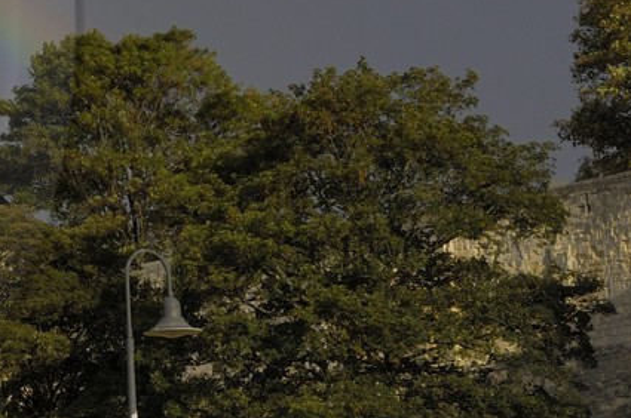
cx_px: -536
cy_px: 33
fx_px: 2765
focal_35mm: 158
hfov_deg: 11.9
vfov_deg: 8.6
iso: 100
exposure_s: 1/160
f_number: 9.5
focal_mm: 28
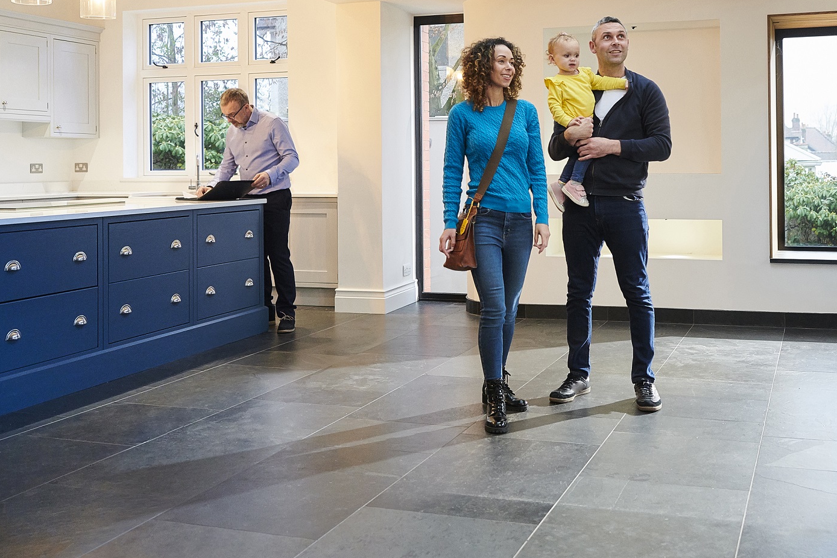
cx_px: 498
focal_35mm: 42
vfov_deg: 31.5
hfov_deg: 46.2
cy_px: 171
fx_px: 976
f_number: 2.8
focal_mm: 24
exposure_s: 1/80
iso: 1600
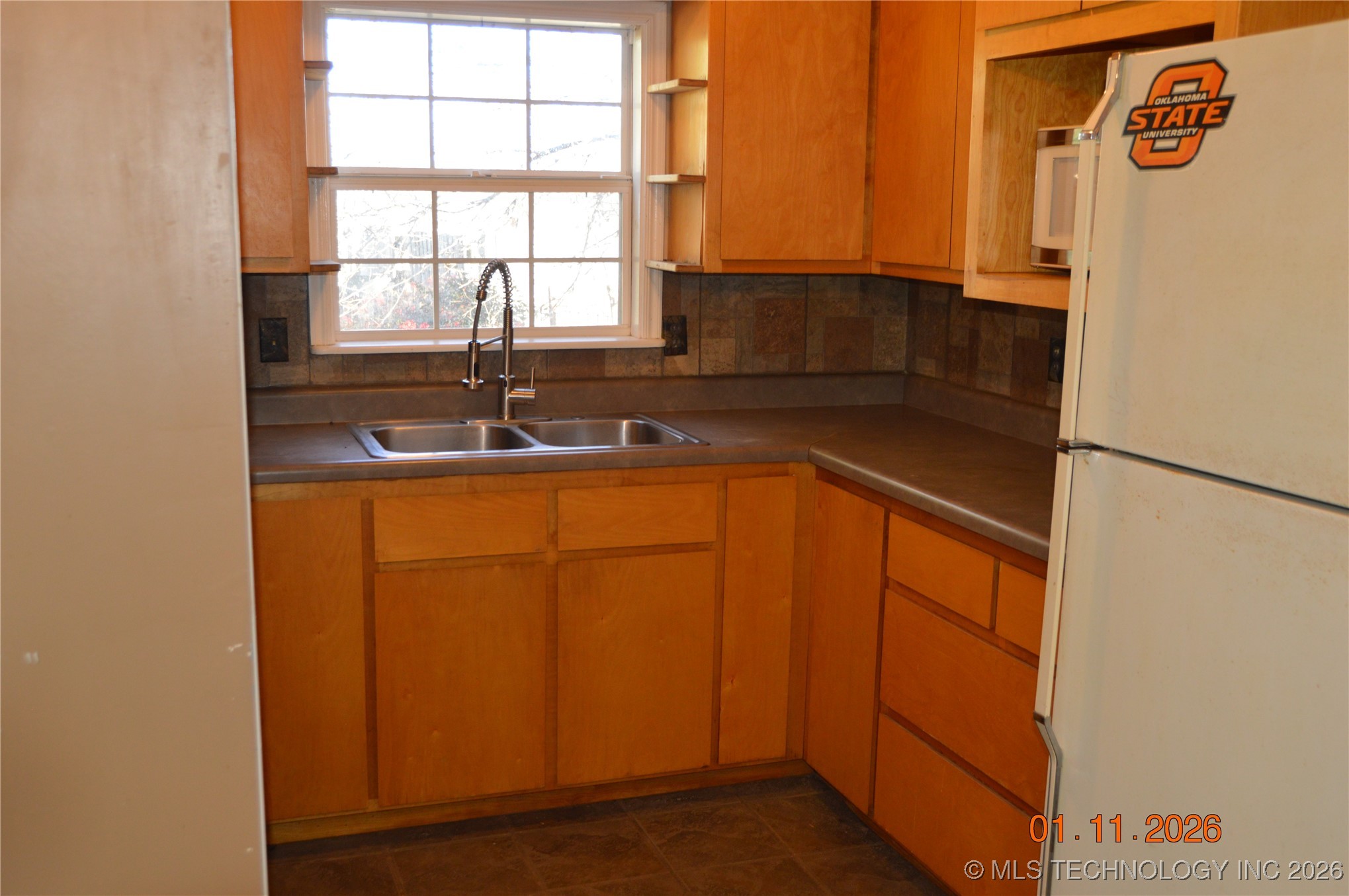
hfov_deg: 53.2
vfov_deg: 36.8
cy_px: 448
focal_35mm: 36
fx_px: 1348
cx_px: 674
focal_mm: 24
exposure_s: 1/60
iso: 450
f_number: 3.8
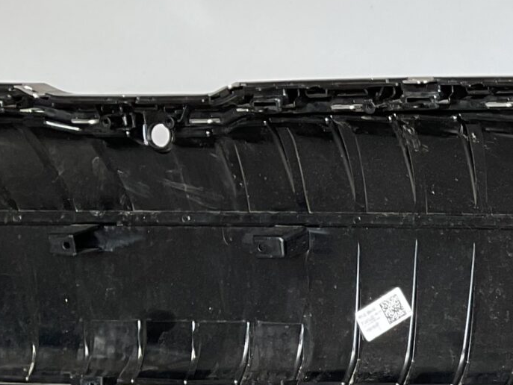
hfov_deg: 15.6
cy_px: 515
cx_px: 924
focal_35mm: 108
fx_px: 1601
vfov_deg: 13.2
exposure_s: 1/115
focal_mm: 3
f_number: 1.8
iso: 16
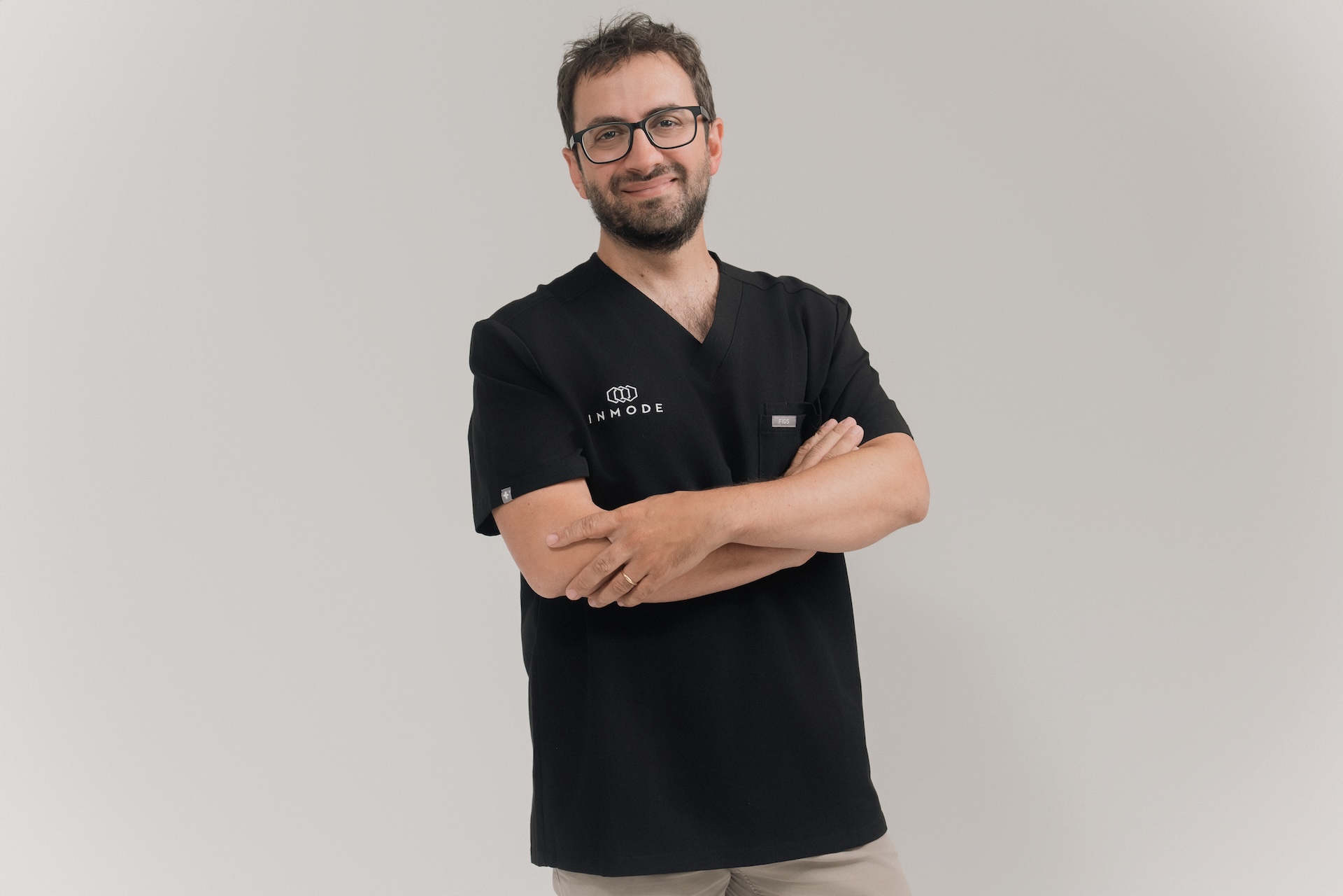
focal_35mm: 52
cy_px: 448
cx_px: 672
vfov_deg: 26.0
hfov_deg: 38.2
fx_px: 1940
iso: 320
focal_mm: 52
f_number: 3.2
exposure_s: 1/125
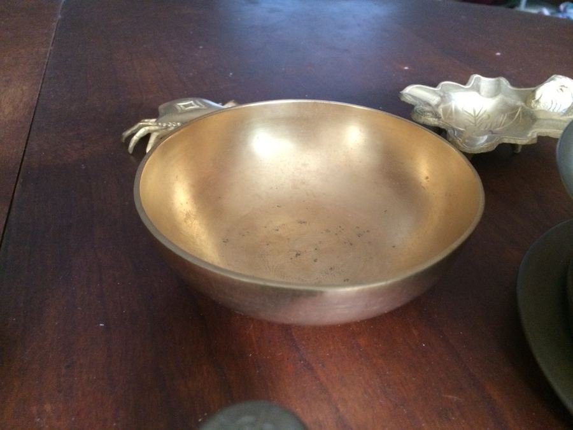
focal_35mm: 30
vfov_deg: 46.8
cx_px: 286
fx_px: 497
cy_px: 215
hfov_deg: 60.0
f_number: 2.2
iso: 320
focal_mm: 4.12
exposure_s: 1/20
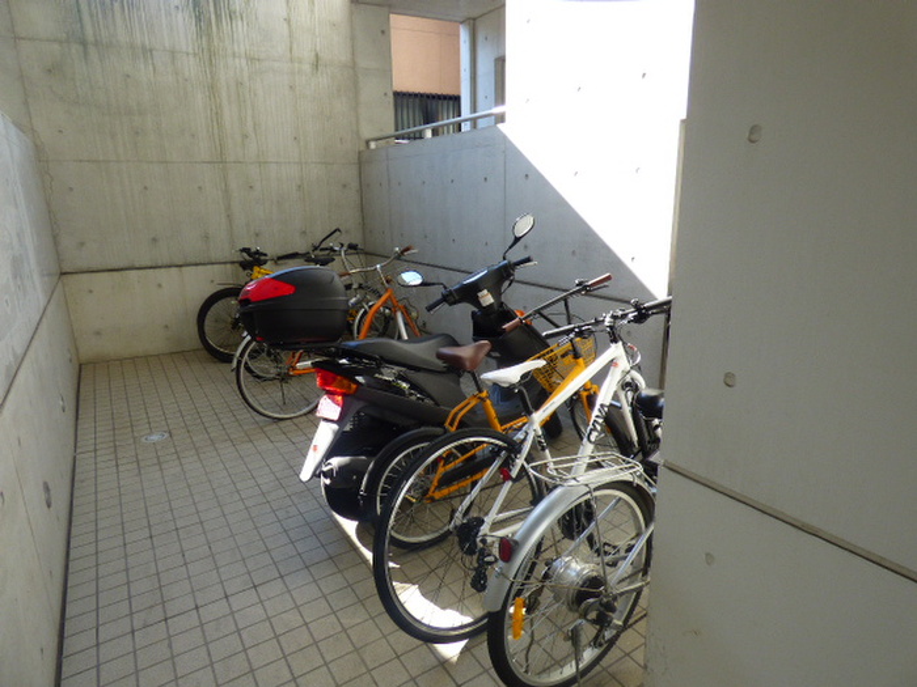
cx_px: 458
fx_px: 530
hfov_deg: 81.7
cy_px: 344
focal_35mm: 20
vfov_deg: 66.0
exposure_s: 1/160
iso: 100
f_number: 2.8
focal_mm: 3.58
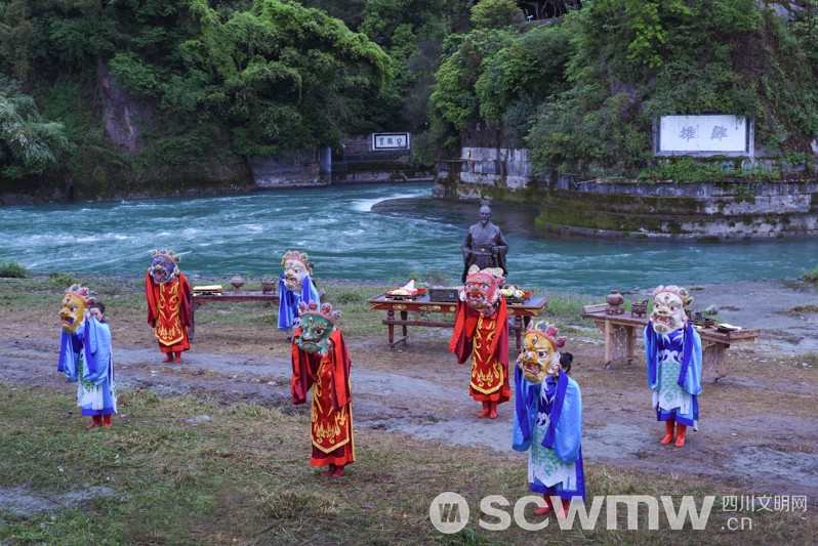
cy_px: 273
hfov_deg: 39.6
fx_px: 1137
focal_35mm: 50
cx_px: 409
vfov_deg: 27.0
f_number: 5.6
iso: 400
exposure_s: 1/100
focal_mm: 50
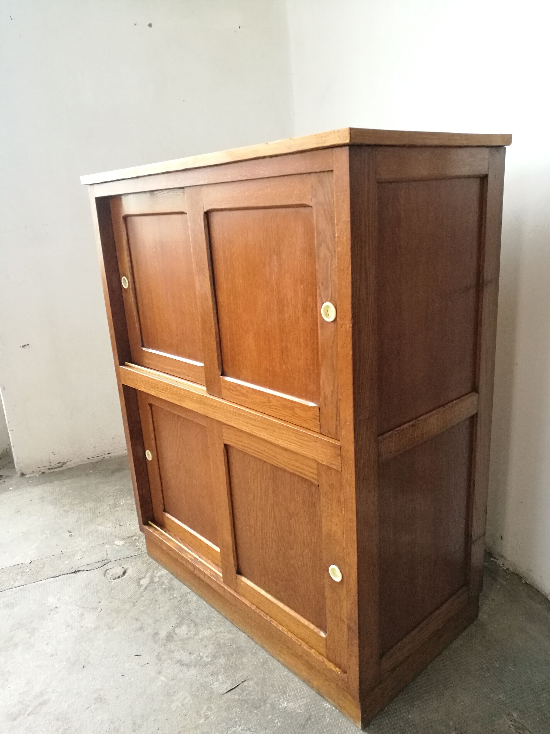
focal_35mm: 27
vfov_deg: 65.3
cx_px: 275
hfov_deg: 51.4
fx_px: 572
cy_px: 367
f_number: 2.2
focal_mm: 4.5
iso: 320
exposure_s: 1/33.3
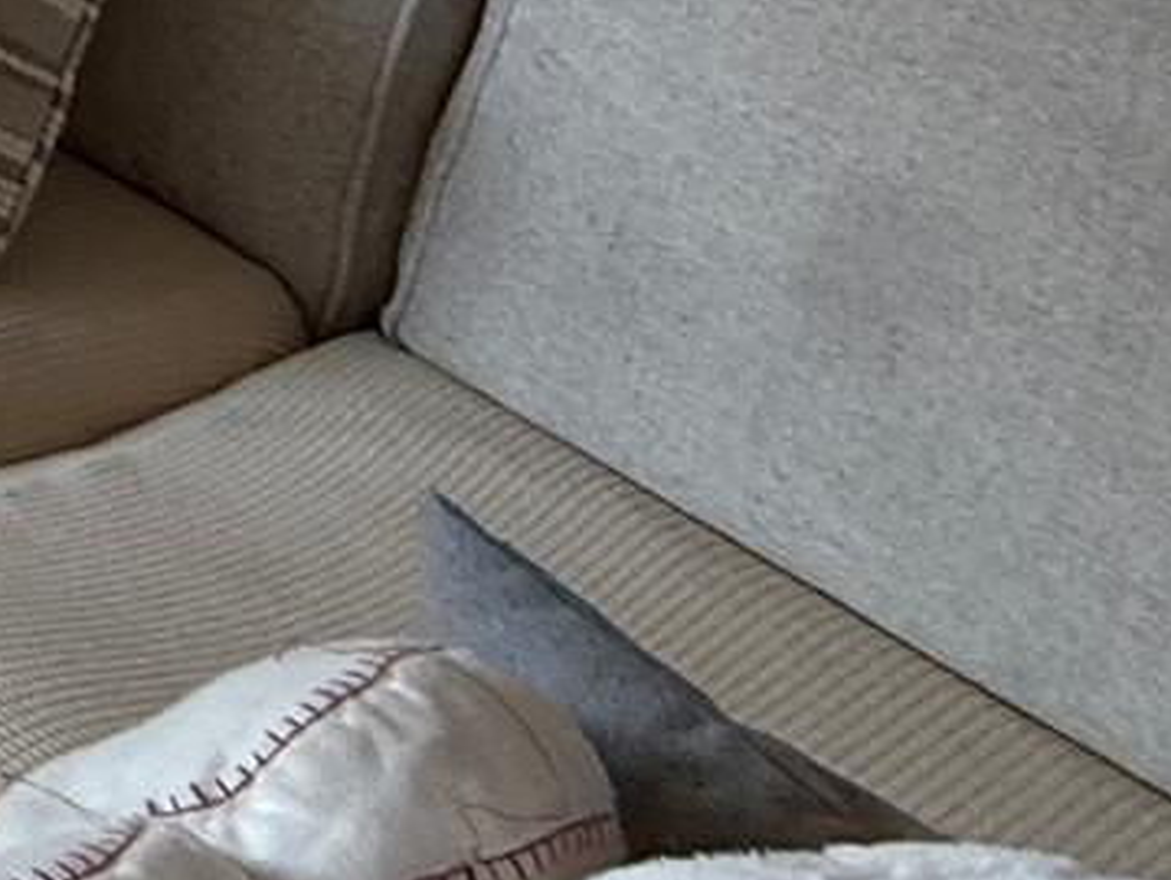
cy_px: -1495
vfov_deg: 12.3
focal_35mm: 80
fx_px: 2708
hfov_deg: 12.5
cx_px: -2113
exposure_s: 1/99
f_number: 2.2
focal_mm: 2.22
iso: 125
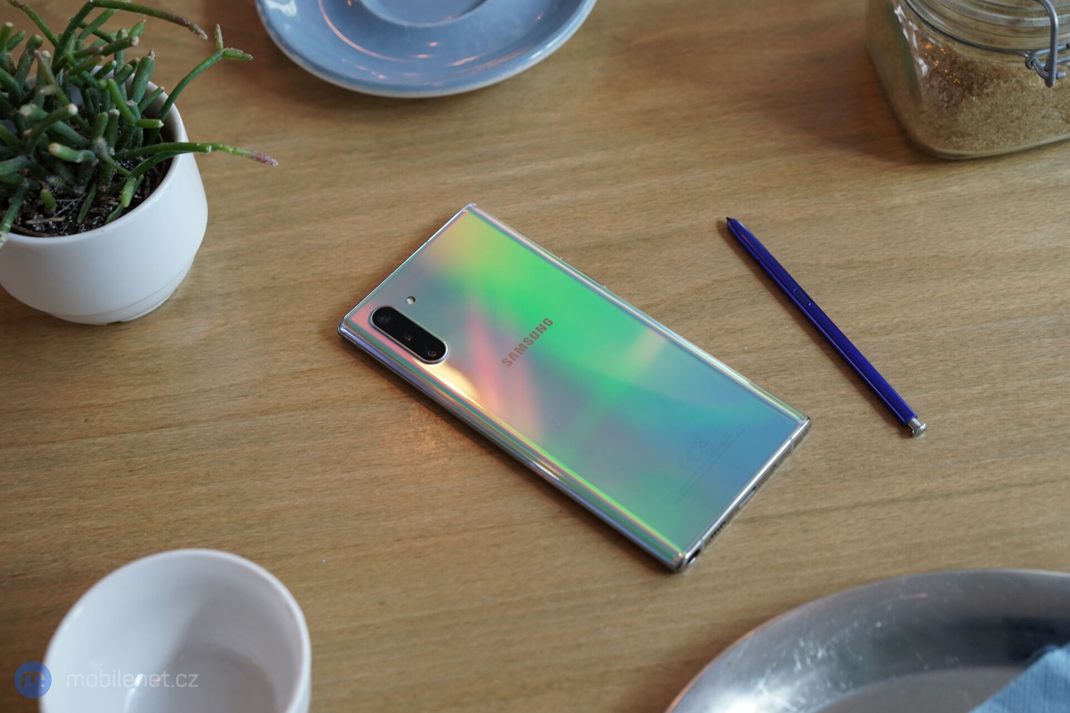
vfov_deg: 24.6
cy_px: 356
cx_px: 535
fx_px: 1635
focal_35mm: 55
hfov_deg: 36.2
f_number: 4.5
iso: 1000
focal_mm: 55
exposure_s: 1/100
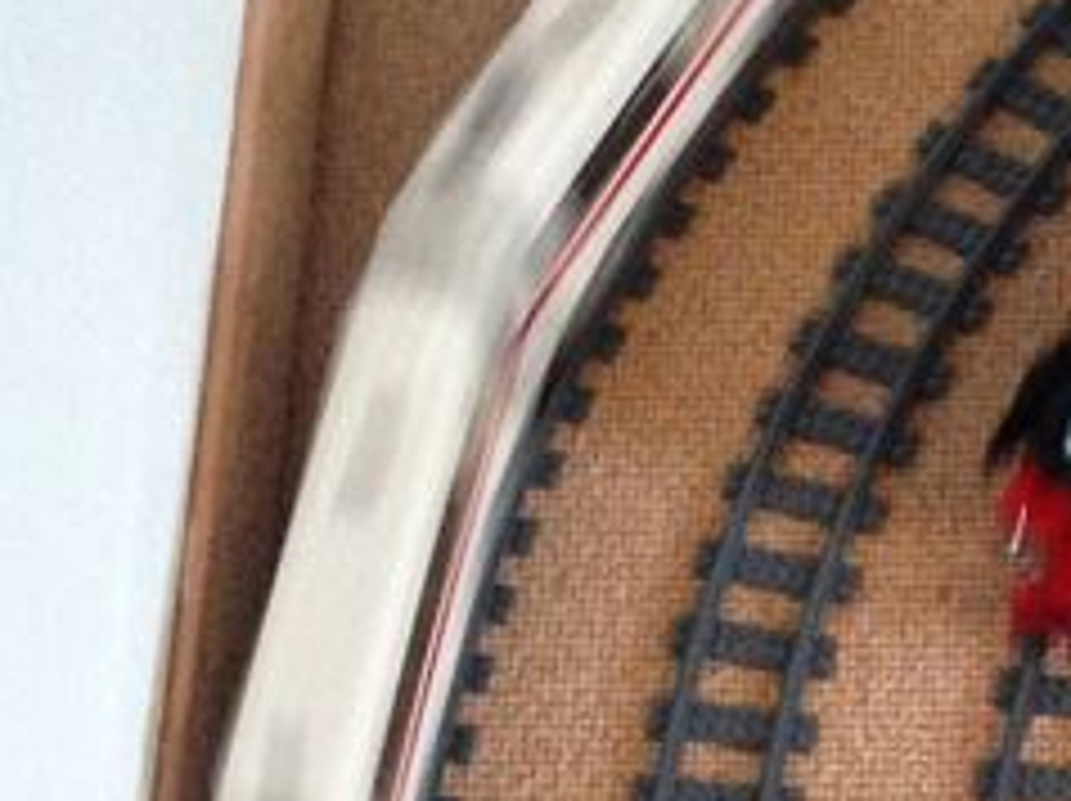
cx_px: 1395
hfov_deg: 13.4
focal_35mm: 142
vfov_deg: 10.0
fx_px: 4389
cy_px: 1354
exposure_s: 1/20
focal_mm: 4.12
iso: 250
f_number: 2.4
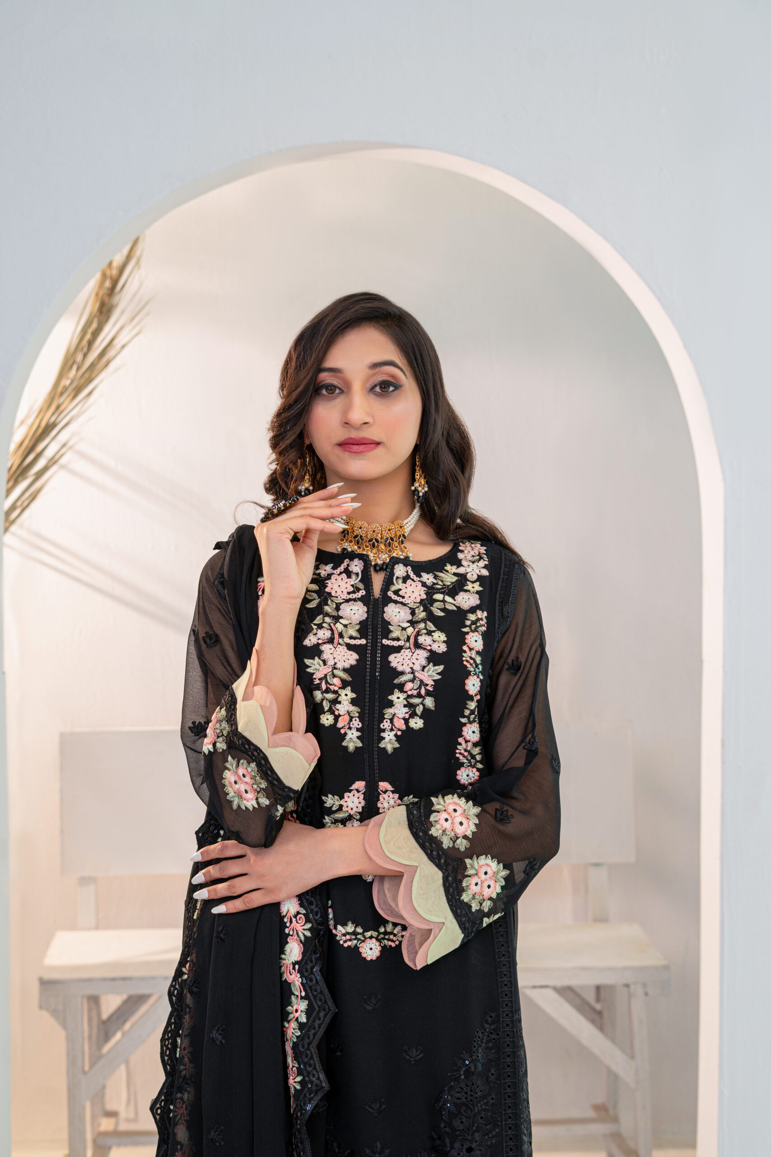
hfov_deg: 27.0
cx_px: 386
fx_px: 1606
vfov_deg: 39.6
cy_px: 578
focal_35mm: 50
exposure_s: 1/100
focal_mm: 50
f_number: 4.5
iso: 200
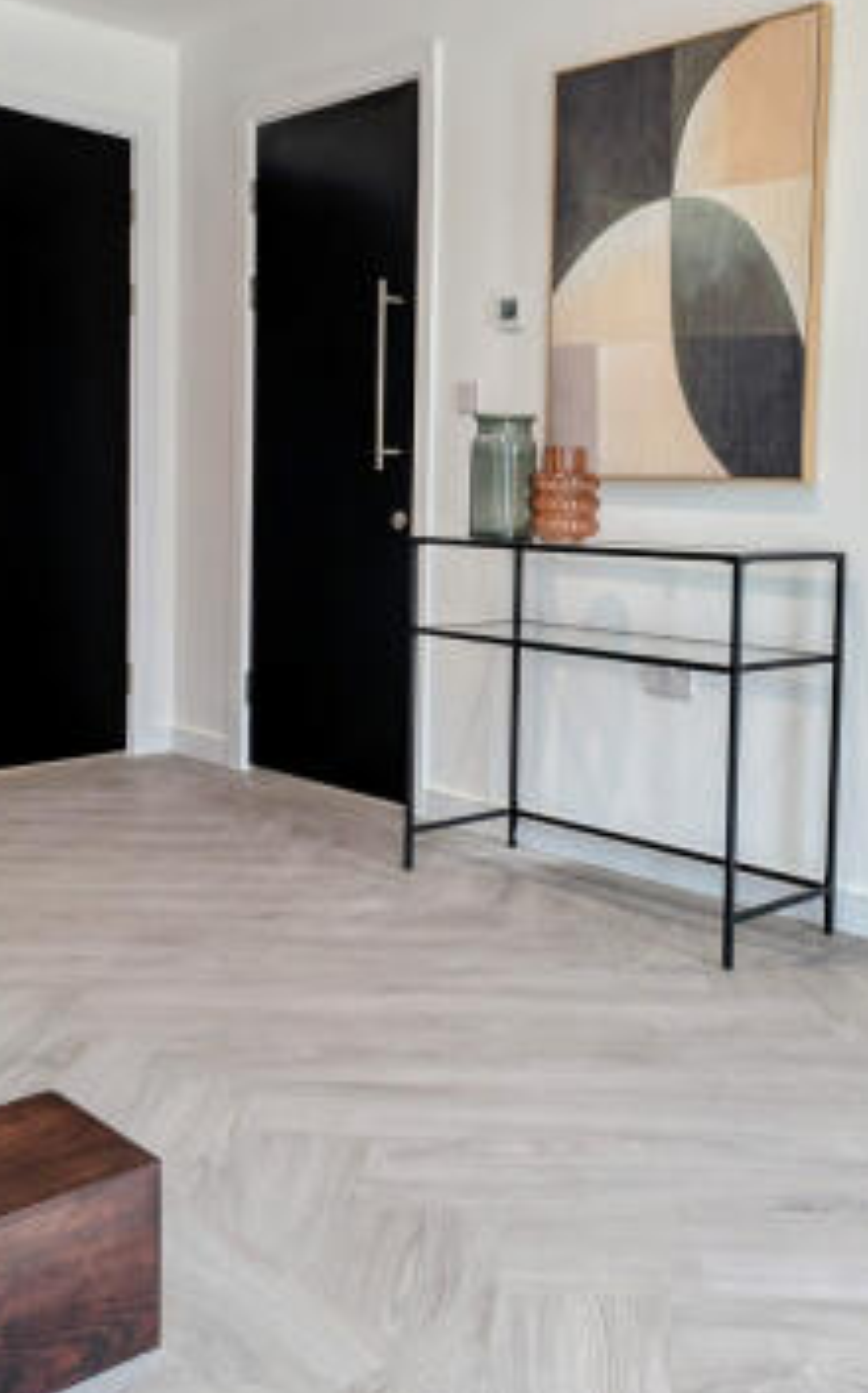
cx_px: 608
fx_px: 1403
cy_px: 574
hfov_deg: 33.9
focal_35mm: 37
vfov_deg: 52.5
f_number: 1.95
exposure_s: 1/56.2
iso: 34
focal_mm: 2.23
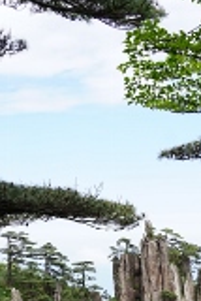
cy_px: 329
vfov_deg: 21.5
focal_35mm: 90
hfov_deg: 15.2
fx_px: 752
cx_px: 119
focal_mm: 24
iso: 100
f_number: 9
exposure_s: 1/125
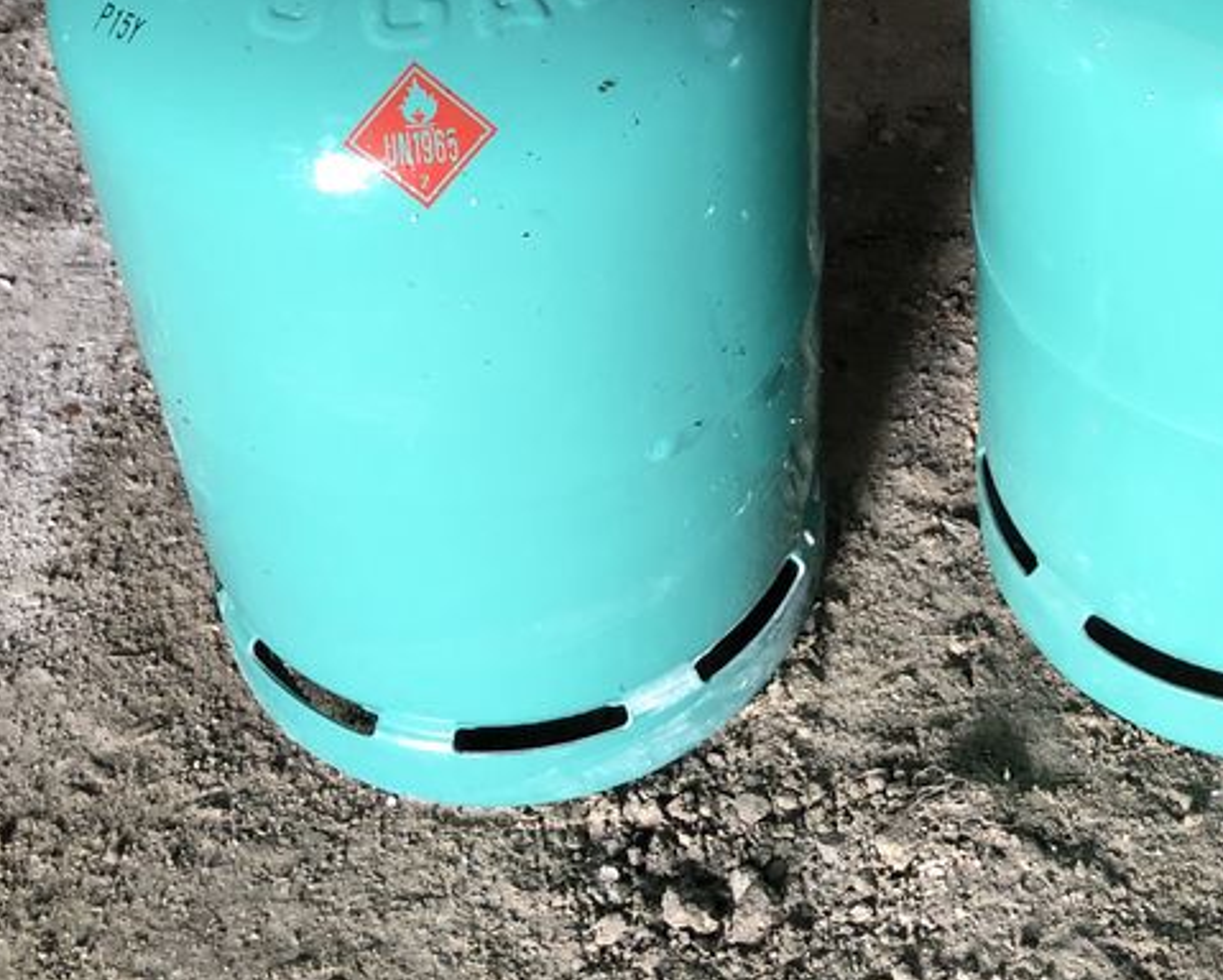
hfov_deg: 32.4
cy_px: 125
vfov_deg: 26.0
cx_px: 899
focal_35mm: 57
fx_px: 2065
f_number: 1.8
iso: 40
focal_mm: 3.99
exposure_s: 1/15
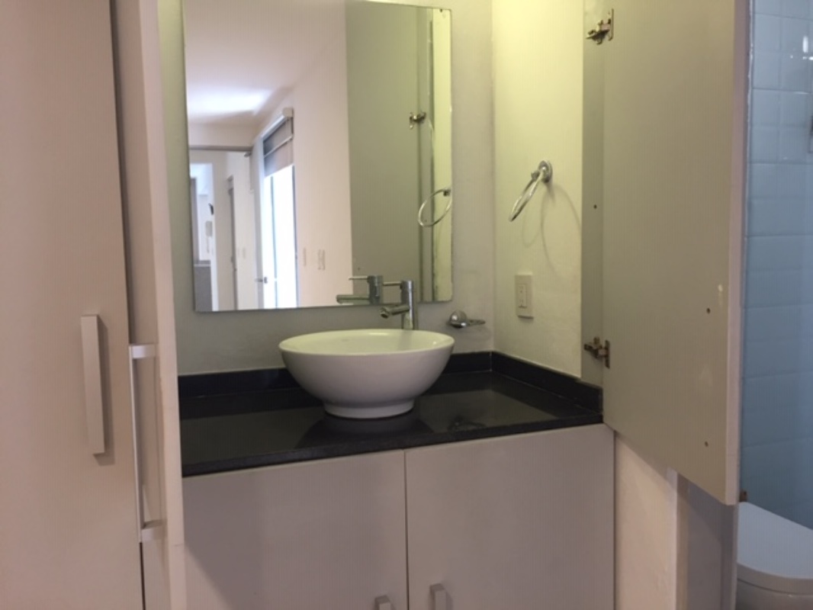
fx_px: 681
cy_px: 305
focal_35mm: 29
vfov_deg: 48.2
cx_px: 406
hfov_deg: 61.6
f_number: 2.2
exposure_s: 1/30
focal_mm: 4.15
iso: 80
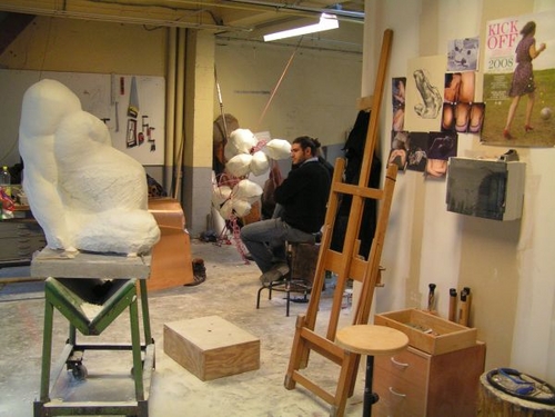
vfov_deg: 37.7
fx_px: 609
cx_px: 278
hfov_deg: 49.0
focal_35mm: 38
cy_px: 208
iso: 160
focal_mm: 6.3
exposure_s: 1/40
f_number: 2.8
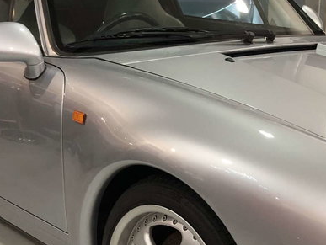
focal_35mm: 74
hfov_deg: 25.8
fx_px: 698
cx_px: 263
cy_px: 152
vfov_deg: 19.9
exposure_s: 1/17
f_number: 1.8
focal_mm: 3.99
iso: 64
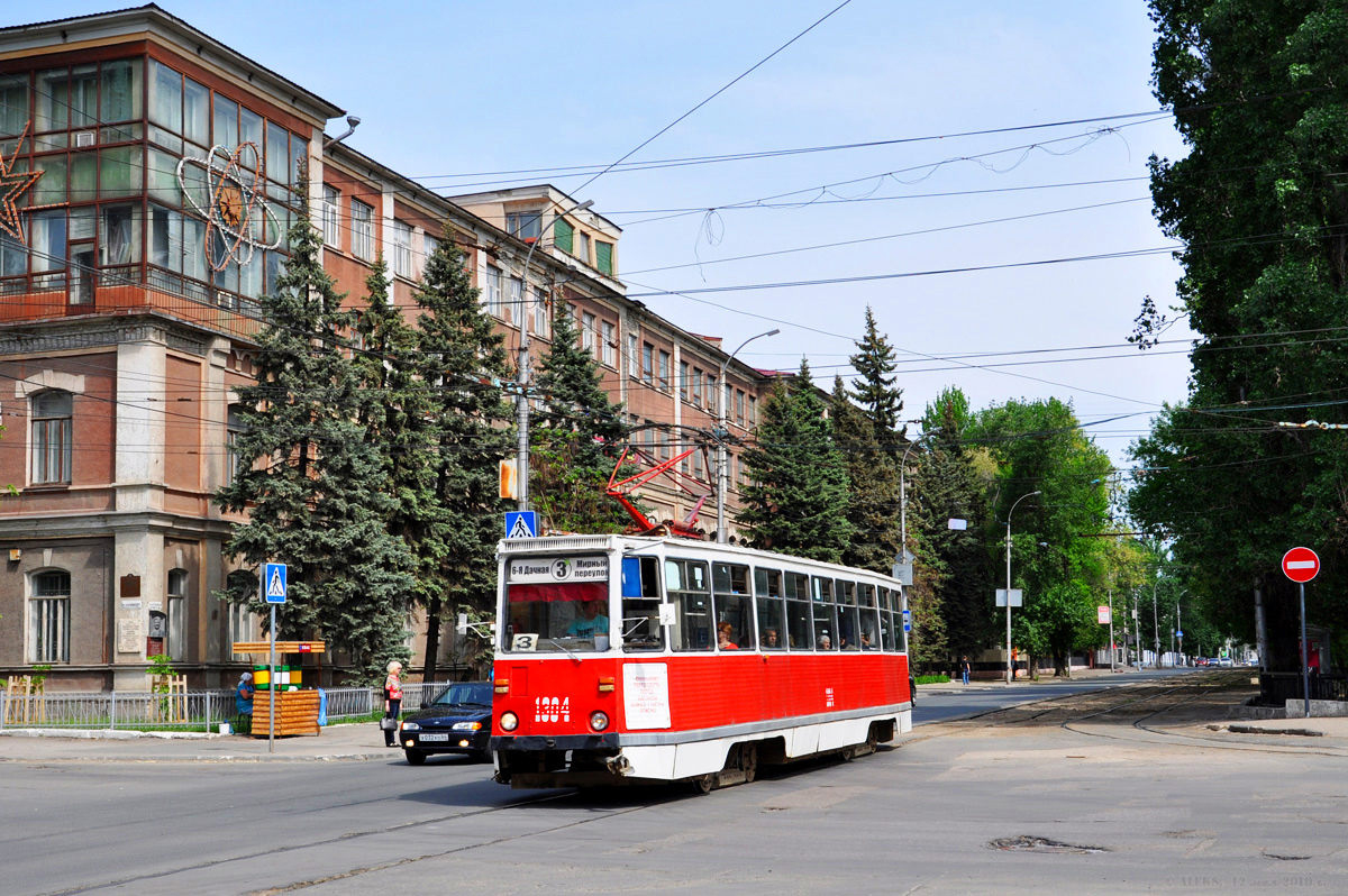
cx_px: 674
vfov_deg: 34.2
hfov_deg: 49.6
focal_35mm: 39
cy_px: 448
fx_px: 1459
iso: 200
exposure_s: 1/500
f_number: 8
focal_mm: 26
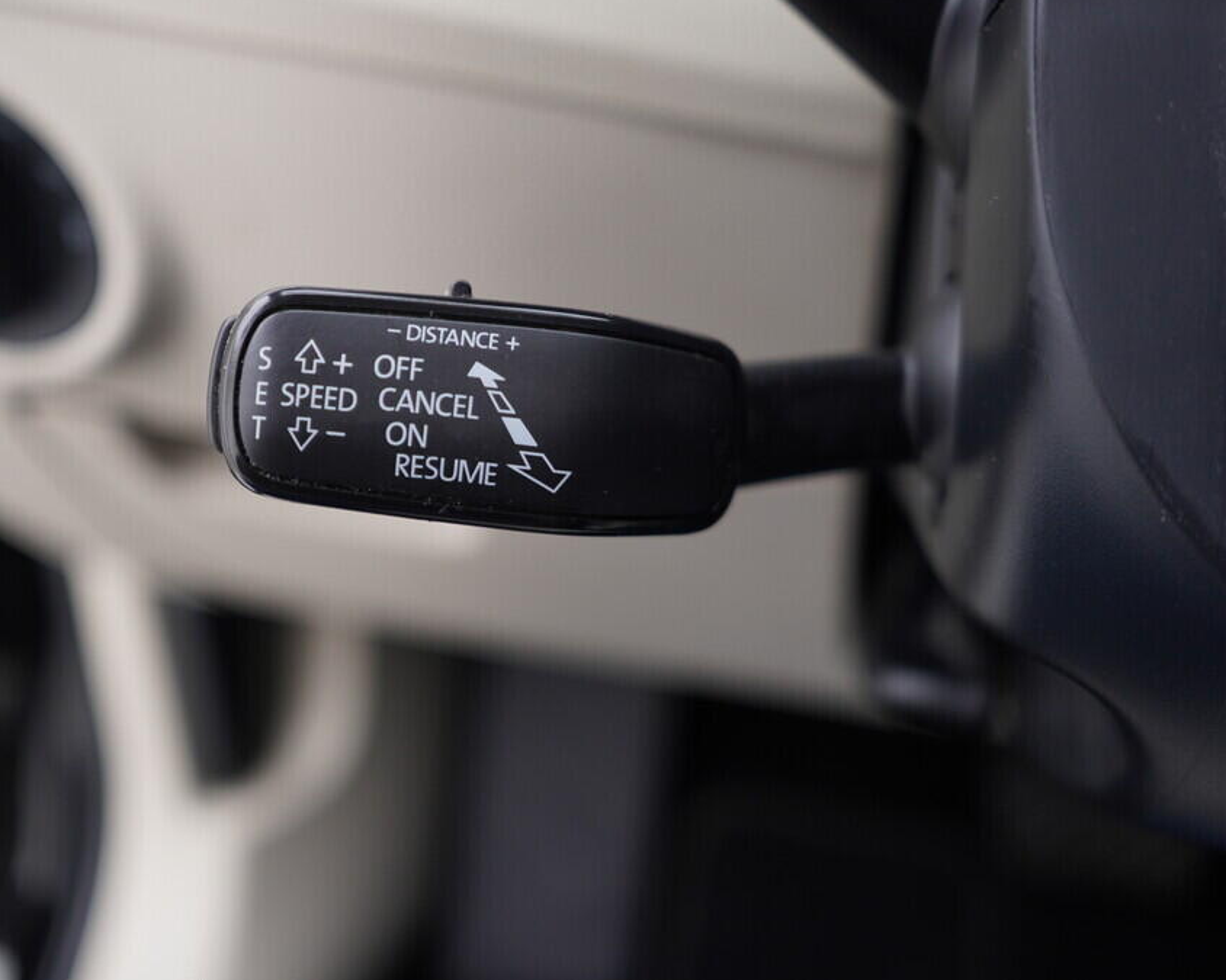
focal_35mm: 41
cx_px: 510
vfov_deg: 36.5
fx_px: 1488
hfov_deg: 44.6
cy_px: 487
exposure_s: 1/40
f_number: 2.8
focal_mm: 24
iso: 200
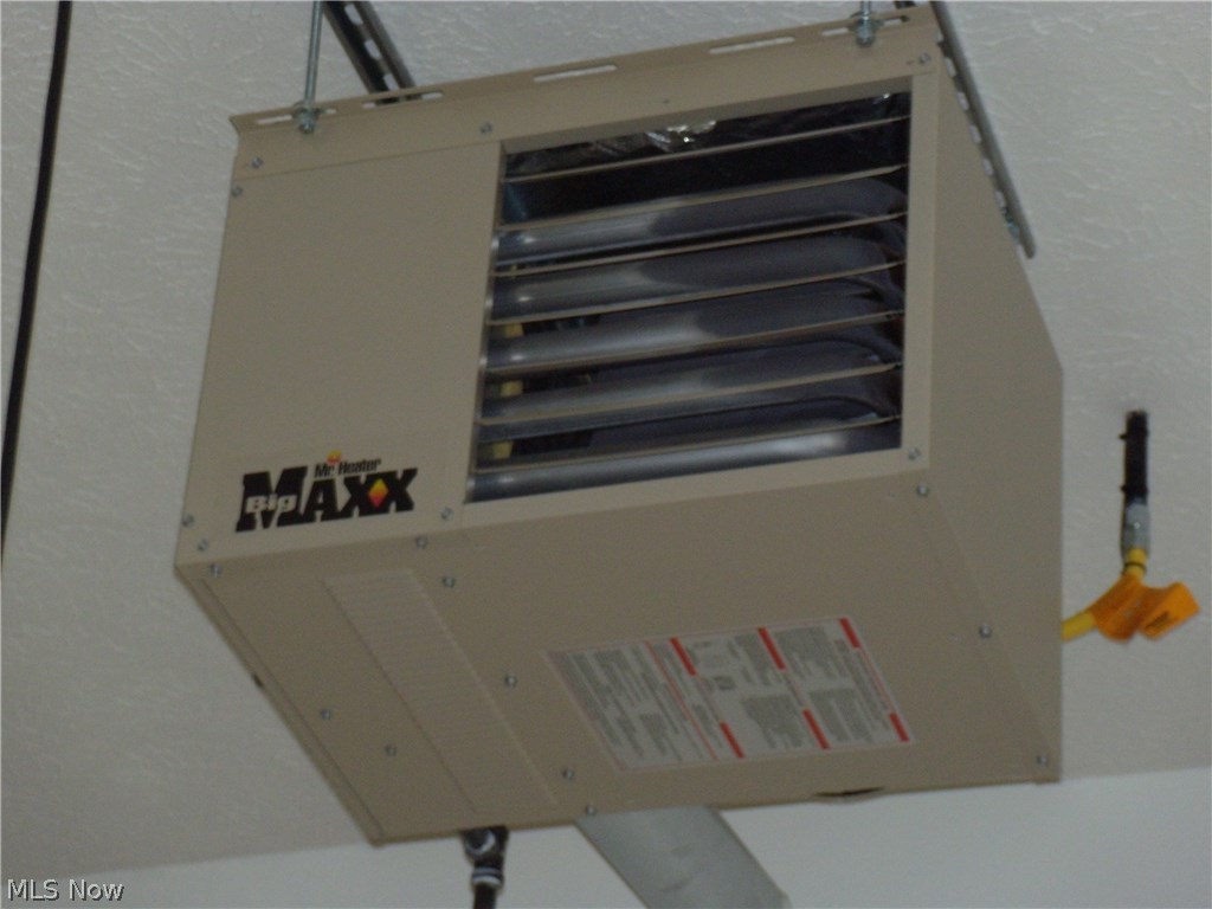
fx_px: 3886
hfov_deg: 17.7
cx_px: 606
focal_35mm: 111
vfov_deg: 13.3
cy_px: 454
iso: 250
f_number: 4.2
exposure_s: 1/60
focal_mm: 19.7
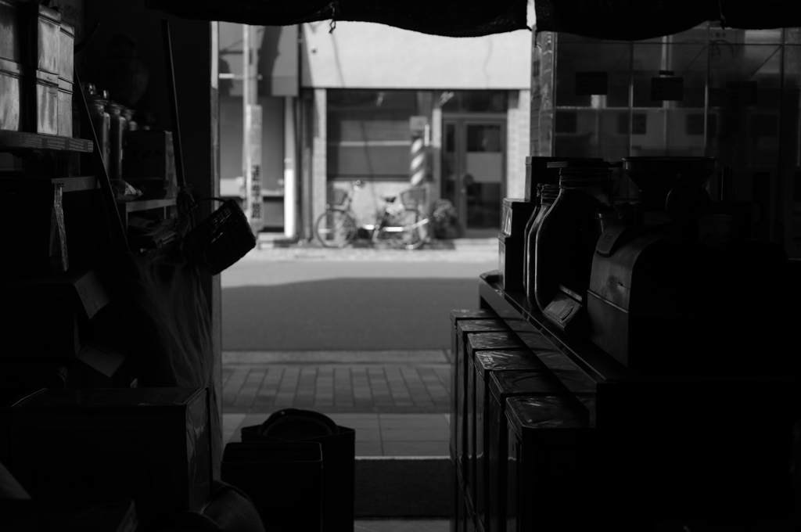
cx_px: 400
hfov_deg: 38.2
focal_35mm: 52
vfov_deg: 25.9
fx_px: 1156
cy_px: 266
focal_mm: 35
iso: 100
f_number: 3.5
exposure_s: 1/800
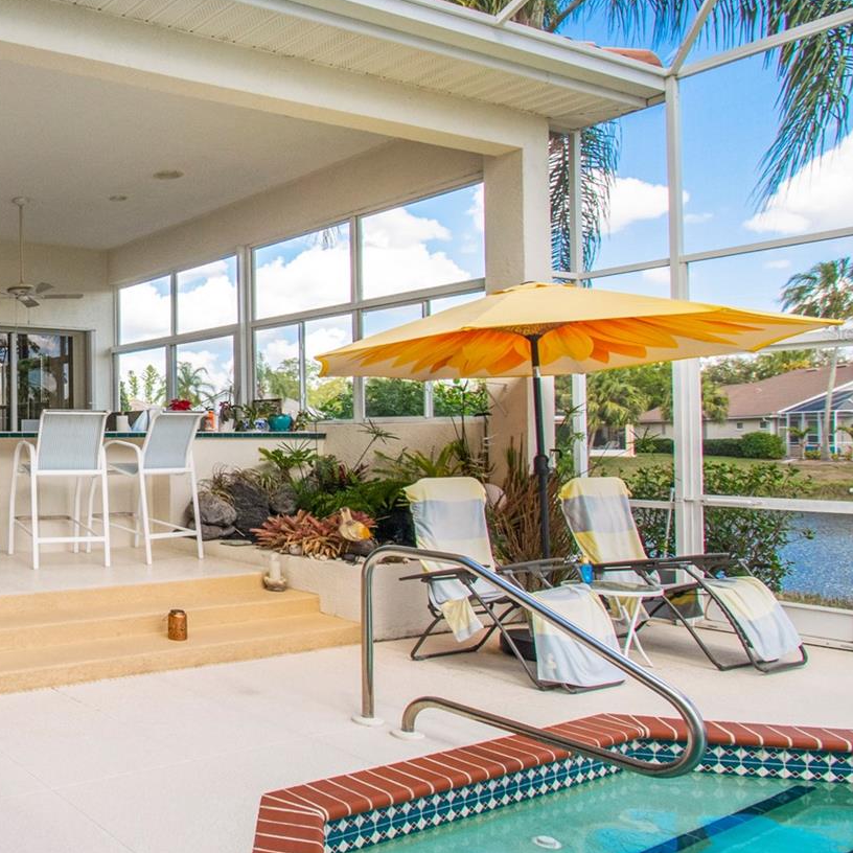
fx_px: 697
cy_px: 332
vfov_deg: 62.3
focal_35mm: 25
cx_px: 85
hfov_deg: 54.7
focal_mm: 10
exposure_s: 1/250
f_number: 10
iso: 400
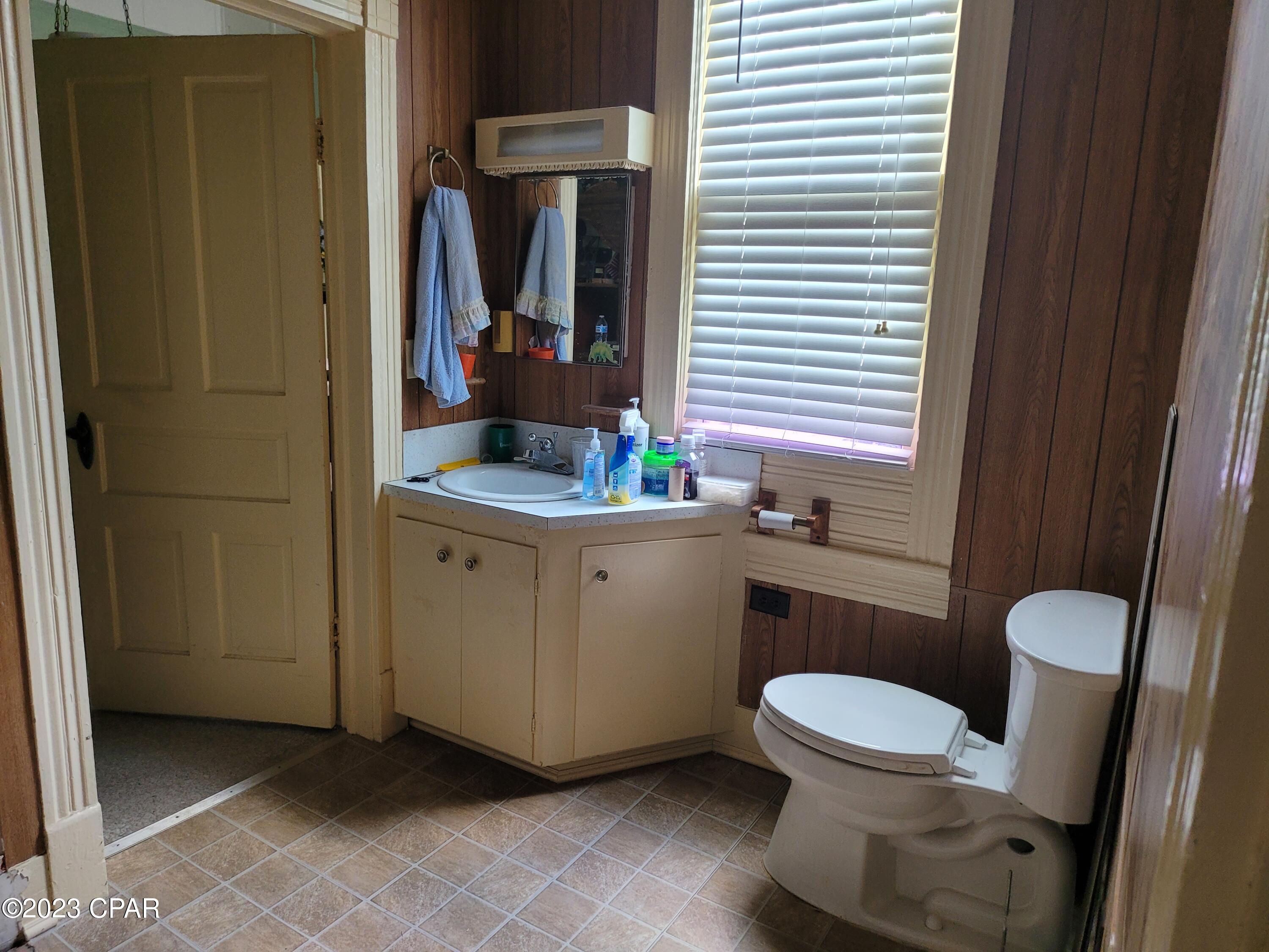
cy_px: 476
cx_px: 634
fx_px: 953
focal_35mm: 26
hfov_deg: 67.3
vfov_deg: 53.1
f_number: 1.8
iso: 200
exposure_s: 1/60
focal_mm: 5
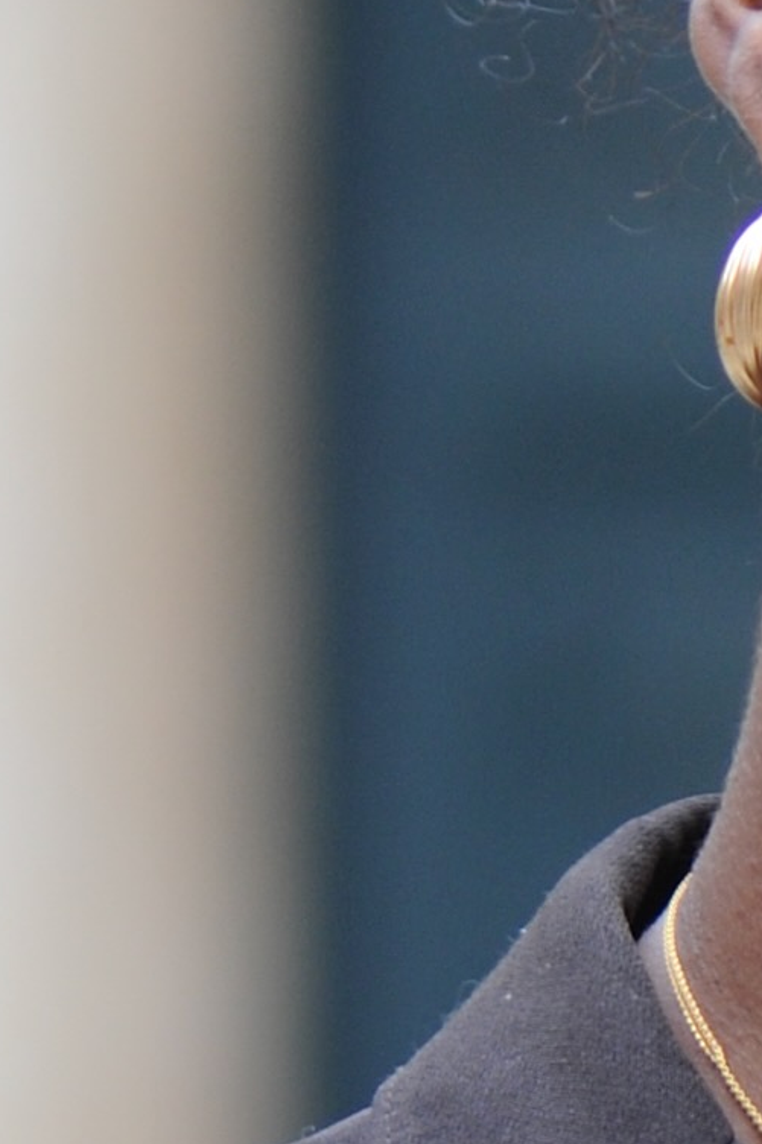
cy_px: 1118
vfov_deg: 3.1
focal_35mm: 660
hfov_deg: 2.1
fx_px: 20963
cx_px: 1700
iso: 250
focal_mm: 105
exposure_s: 1/160
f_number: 2.8
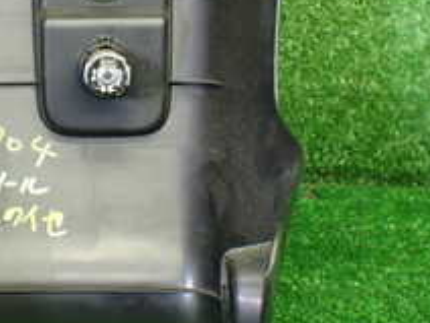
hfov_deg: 22.5
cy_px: 104
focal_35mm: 85
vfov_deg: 17.3
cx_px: 55
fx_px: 1056
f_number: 2.3
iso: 800
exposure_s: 1/125
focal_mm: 5.4
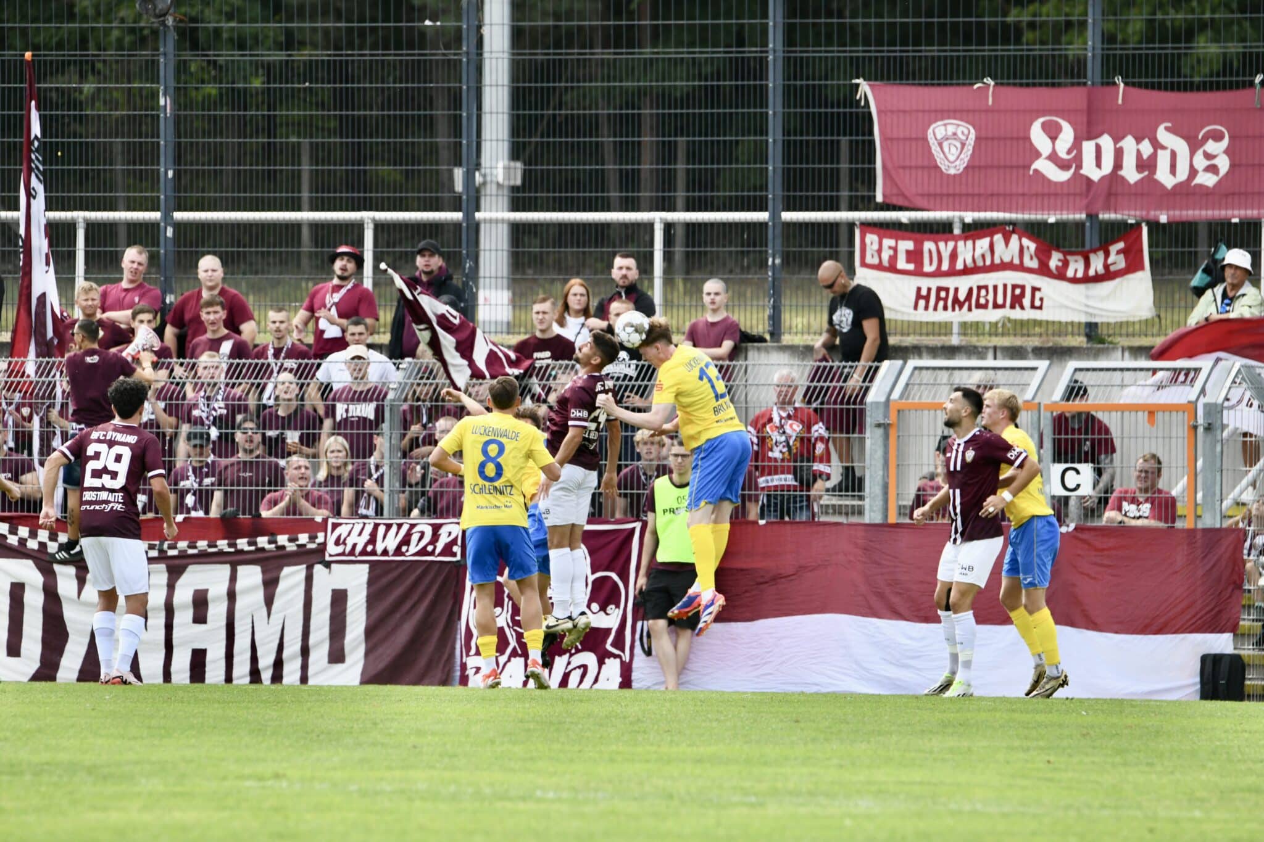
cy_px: 421
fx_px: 14042
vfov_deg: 3.4
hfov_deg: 5.2
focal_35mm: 400
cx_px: 632
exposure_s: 1/1600
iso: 2000
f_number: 9
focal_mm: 400
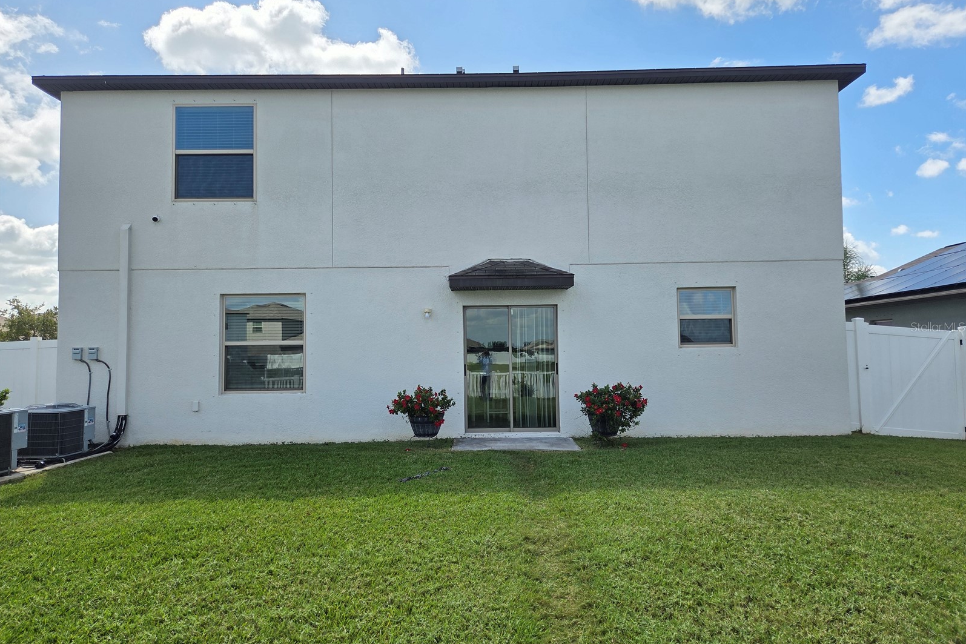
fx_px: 644
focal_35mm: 24
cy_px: 327
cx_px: 483
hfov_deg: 73.7
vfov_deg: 53.1
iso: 80
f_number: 1.8
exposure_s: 1/4098
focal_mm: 5.4
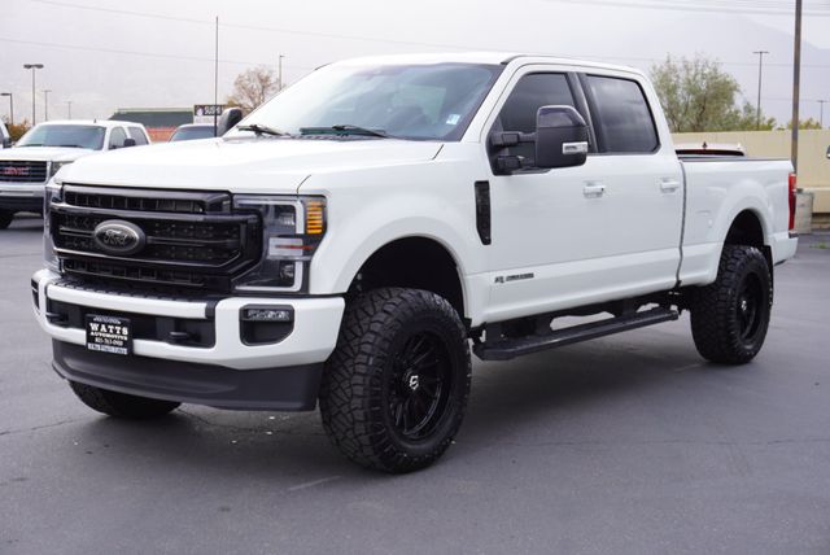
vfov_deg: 25.8
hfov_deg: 37.8
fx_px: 1211
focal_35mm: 52
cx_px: 415
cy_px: 278
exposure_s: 1/80
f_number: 6.3
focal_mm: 35
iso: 100
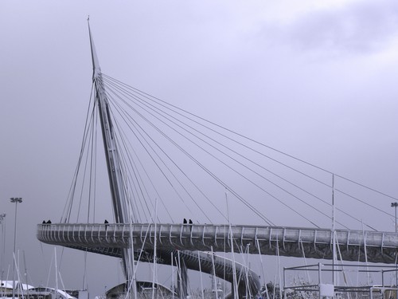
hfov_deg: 18.7
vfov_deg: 14.1
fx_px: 1207
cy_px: 150
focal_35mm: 105
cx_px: 199
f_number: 6.3
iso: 64
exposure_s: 1/368
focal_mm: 18.8
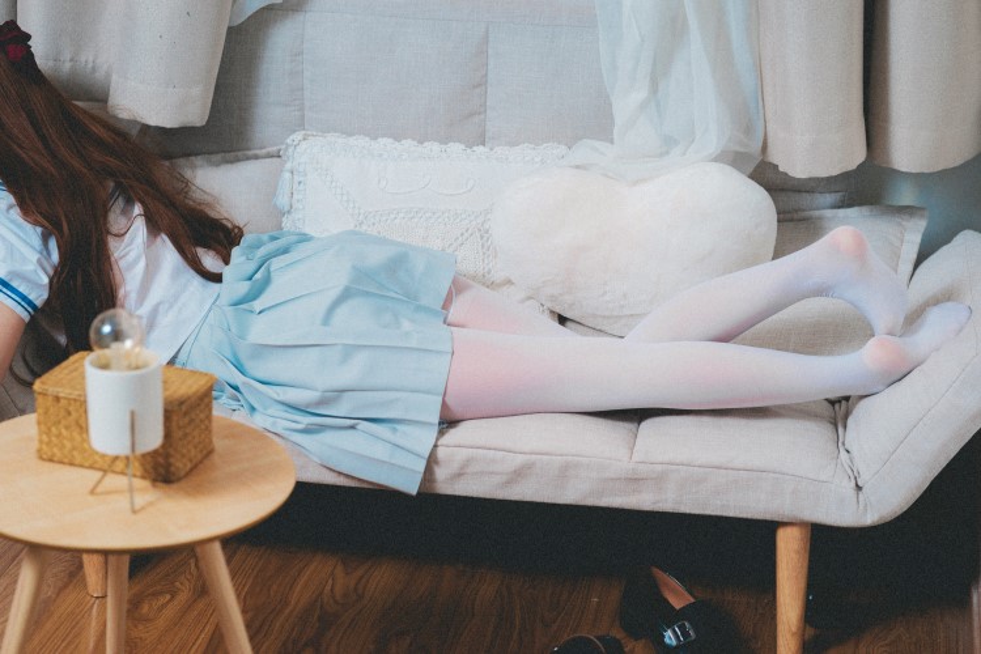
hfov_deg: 23.9
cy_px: 327
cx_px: 490
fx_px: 2316
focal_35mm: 85
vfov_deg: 16.1
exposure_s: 1/125
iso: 100
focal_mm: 85
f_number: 3.5
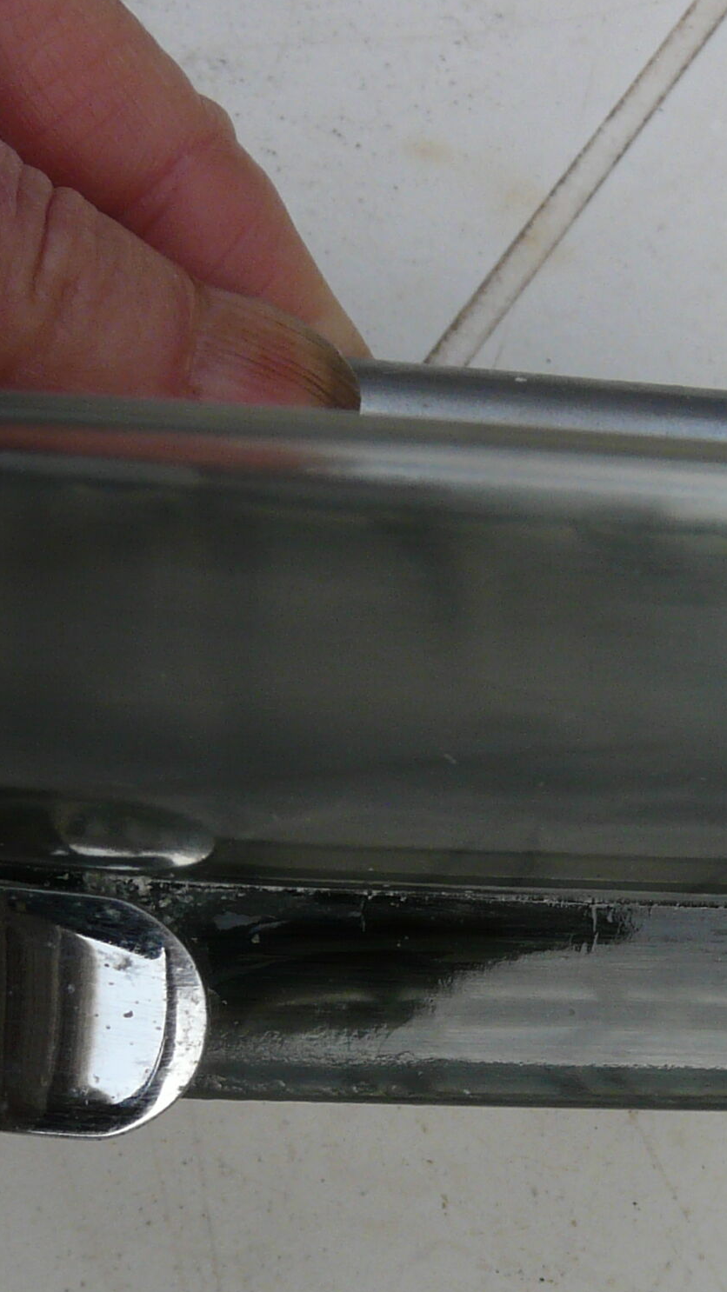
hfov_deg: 17.8
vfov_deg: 30.6
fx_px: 2296
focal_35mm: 67
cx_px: 597
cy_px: 1053
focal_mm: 4.6
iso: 100
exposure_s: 1/160
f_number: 4
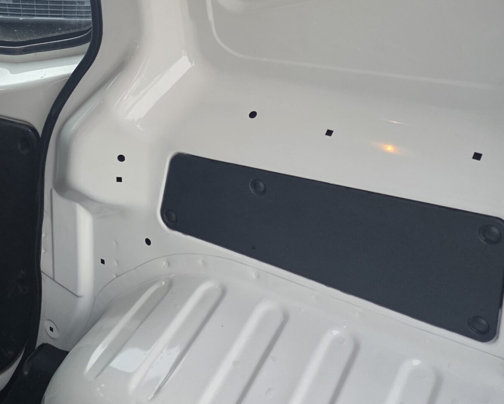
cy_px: 55
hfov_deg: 38.3
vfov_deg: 30.3
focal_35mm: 48
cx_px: 167
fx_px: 716
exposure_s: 1/180
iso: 160
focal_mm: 6.25
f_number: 1.7
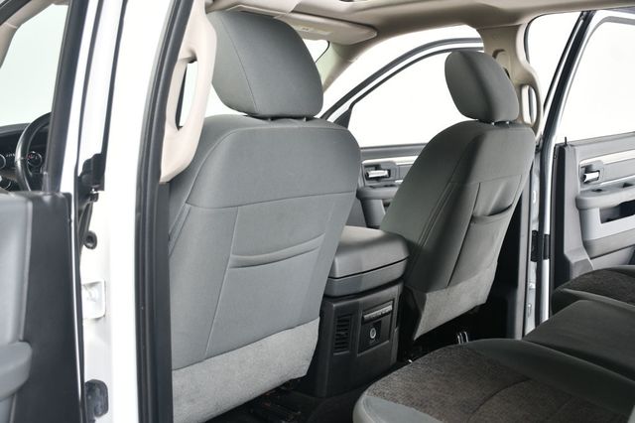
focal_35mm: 39
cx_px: 318
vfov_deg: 34.2
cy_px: 212
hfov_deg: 49.6
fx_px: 688
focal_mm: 26
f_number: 3.8
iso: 100
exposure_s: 1/160
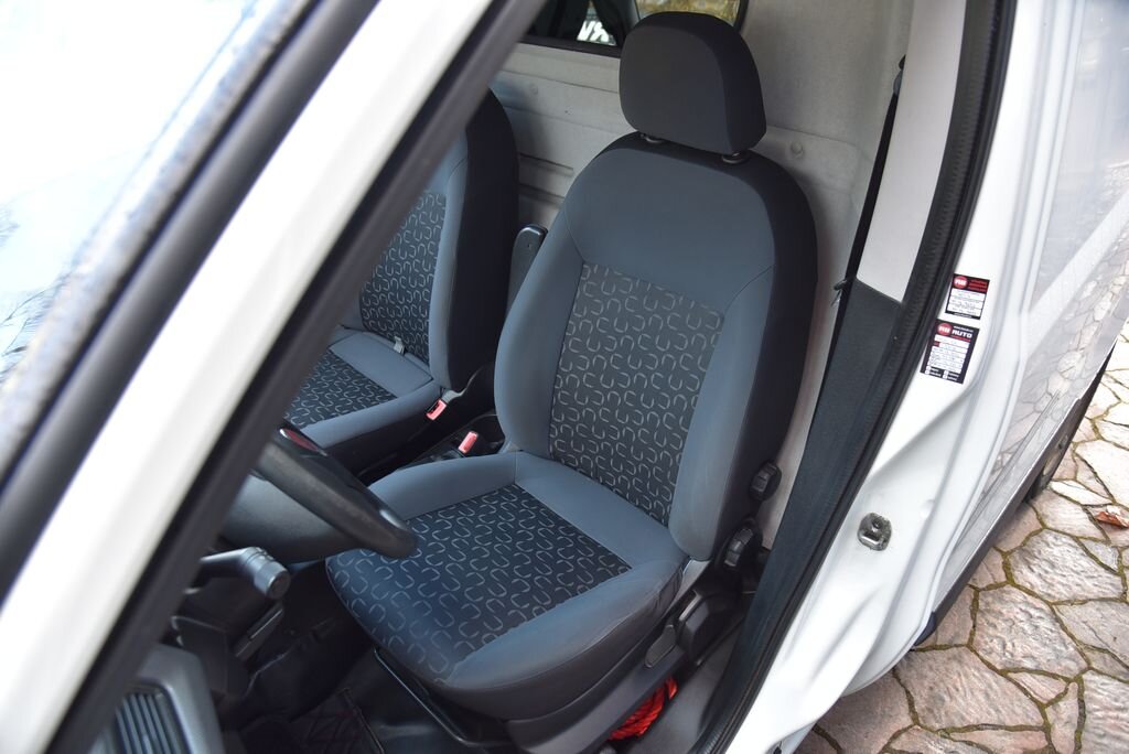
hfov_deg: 73.7
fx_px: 753
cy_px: 377
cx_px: 564
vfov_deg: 53.2
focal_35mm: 24
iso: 500
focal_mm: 24
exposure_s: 1/80
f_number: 4.5
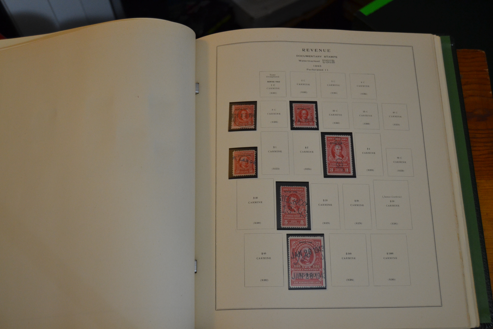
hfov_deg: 49.6
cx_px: 246
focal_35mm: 39
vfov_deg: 34.2
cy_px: 164
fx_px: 534
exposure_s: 1/60
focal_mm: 26
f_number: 4
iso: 1000
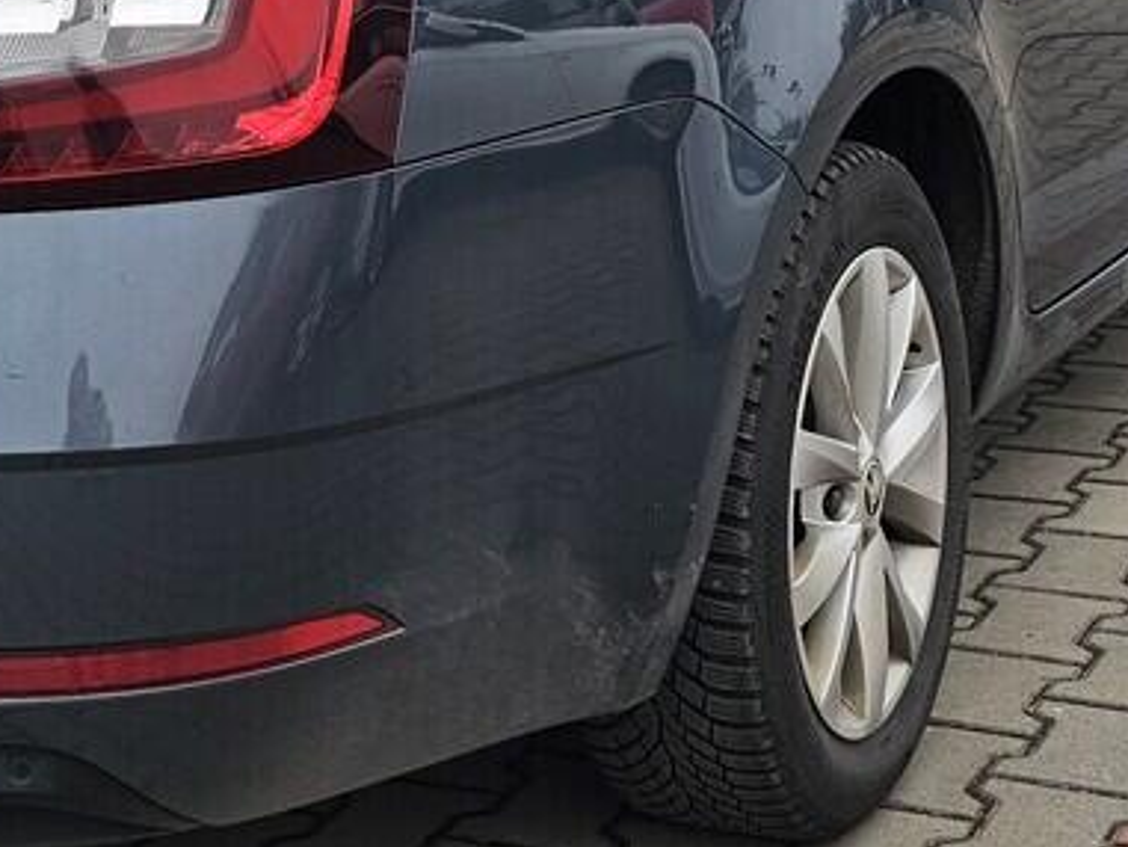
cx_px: 382
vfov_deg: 16.8
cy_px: 136
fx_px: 2836
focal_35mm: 87
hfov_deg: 22.4
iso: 40
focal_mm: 6.3
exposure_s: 1/207
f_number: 1.7
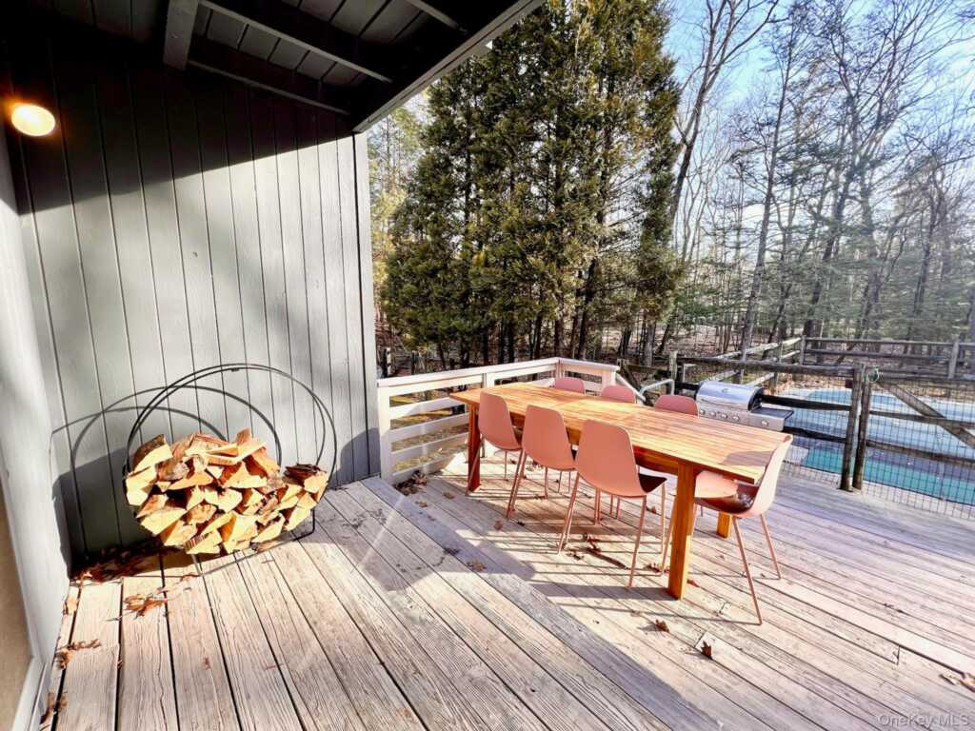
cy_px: 366
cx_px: 488
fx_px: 366
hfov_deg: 106.2
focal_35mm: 13
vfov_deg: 89.9
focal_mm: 1.57
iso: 40
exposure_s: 1/120
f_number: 1.8
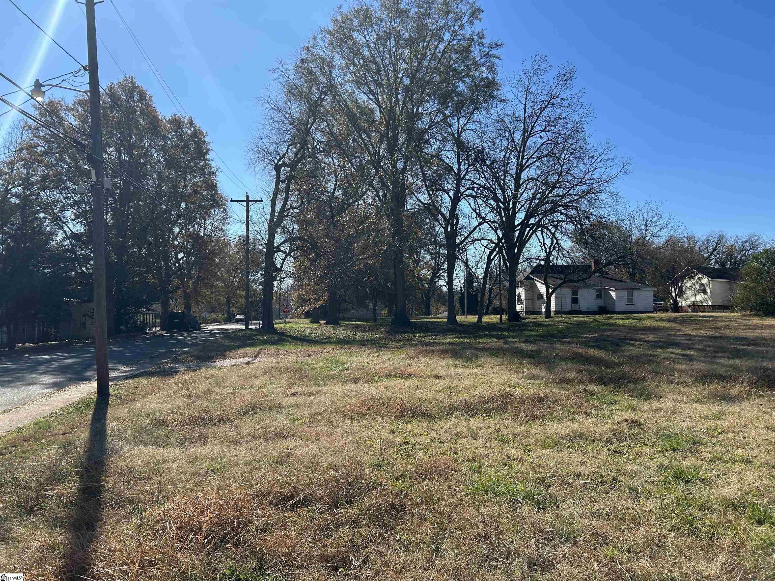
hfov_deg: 67.3
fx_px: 582
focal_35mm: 26
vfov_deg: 53.1
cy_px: 290
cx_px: 388
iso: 50
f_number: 1.5
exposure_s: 1/3571
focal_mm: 5.7
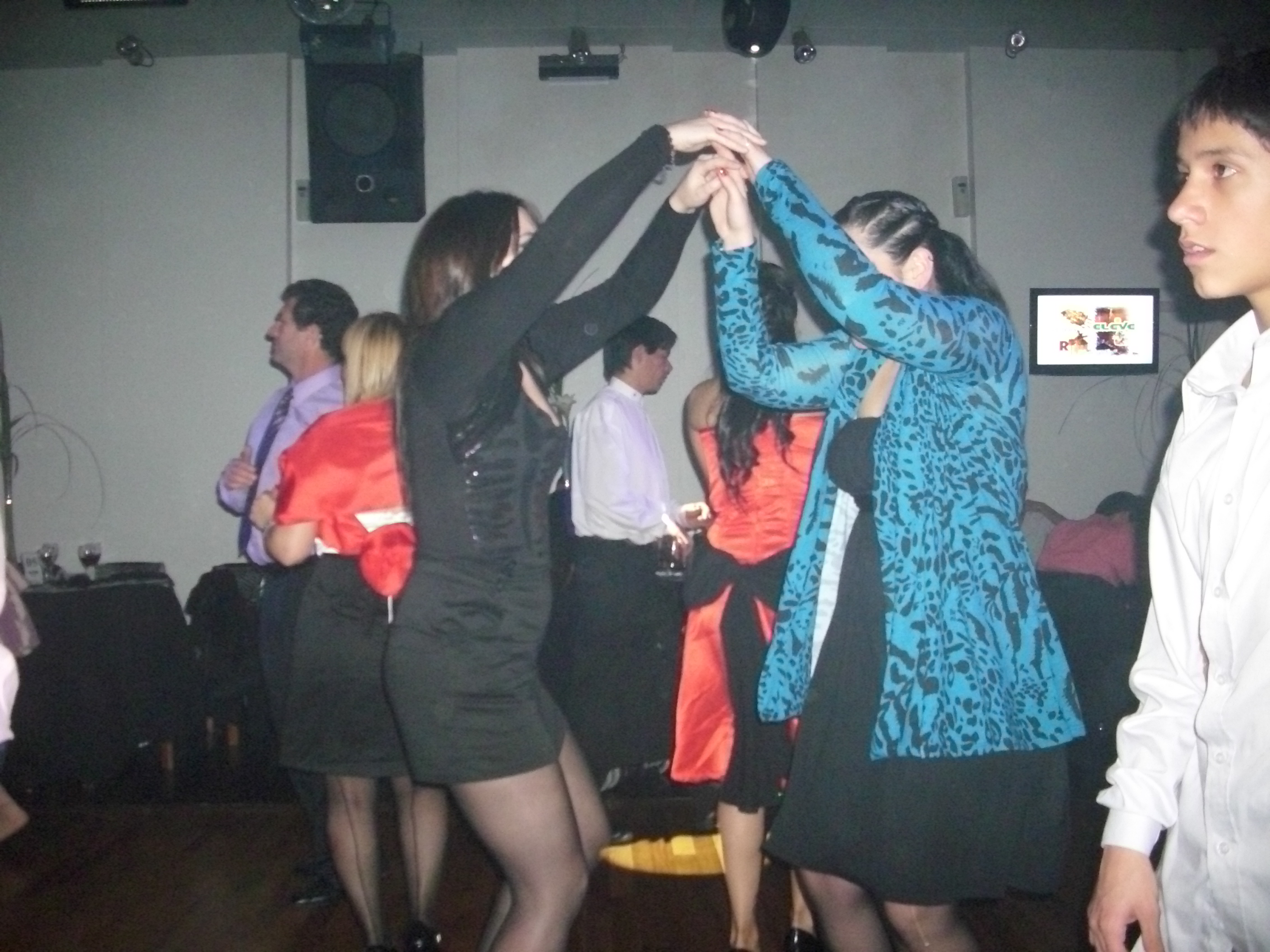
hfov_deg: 58.4
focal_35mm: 31
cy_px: 476
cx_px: 635
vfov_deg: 45.4
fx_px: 1137
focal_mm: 6.2
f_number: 2.8
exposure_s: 1/30
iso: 400
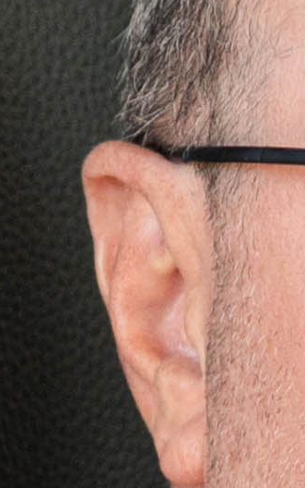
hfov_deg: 0.9
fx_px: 18550
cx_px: 1064
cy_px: 1405
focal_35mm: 1394
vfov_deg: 1.5
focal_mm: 120
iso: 400
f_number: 5.6
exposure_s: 1/100
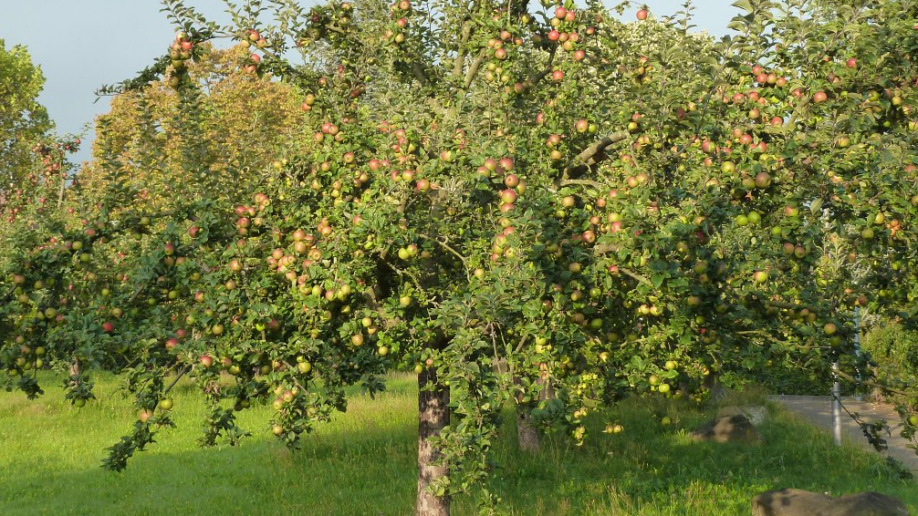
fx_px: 1485
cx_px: 462
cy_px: 181
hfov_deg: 34.4
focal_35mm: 61
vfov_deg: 19.7
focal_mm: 9.1
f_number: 3.9
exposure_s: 1/125
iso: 125
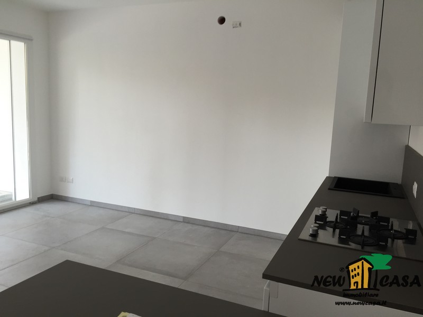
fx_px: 354
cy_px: 158
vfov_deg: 48.2
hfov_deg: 61.7
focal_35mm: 29
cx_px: 212
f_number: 2.2
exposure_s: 1/50
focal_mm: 4.15
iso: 40
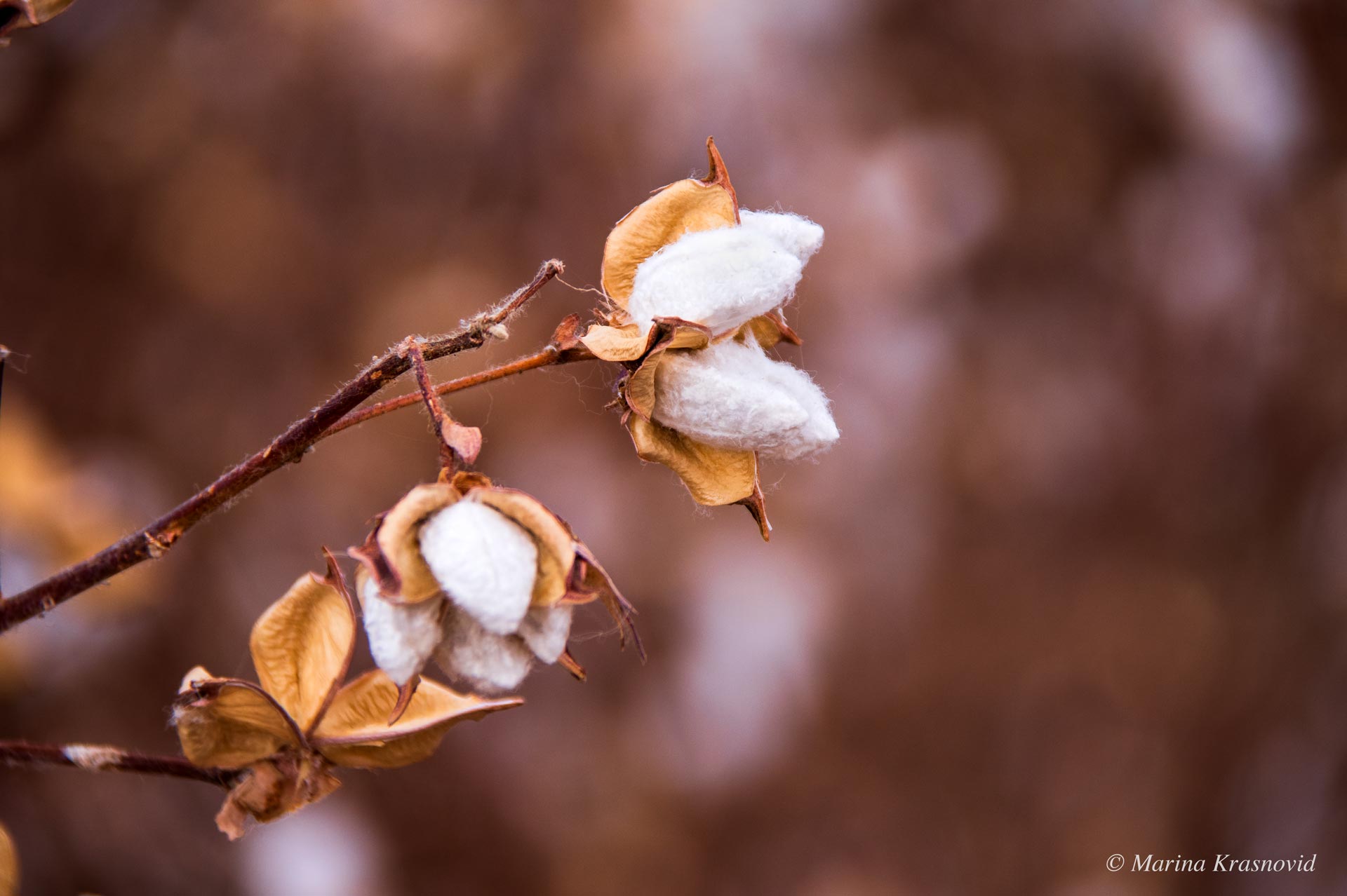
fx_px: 16828
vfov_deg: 3.1
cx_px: 674
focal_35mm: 450
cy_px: 448
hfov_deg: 4.6
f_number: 5.6
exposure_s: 1/1000
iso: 200
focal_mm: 300
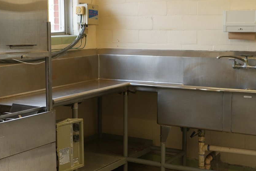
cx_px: 85
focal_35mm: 67
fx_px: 476
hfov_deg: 29.9
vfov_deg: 20.3
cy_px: 78
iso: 320
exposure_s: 1/160
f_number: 4
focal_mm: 33
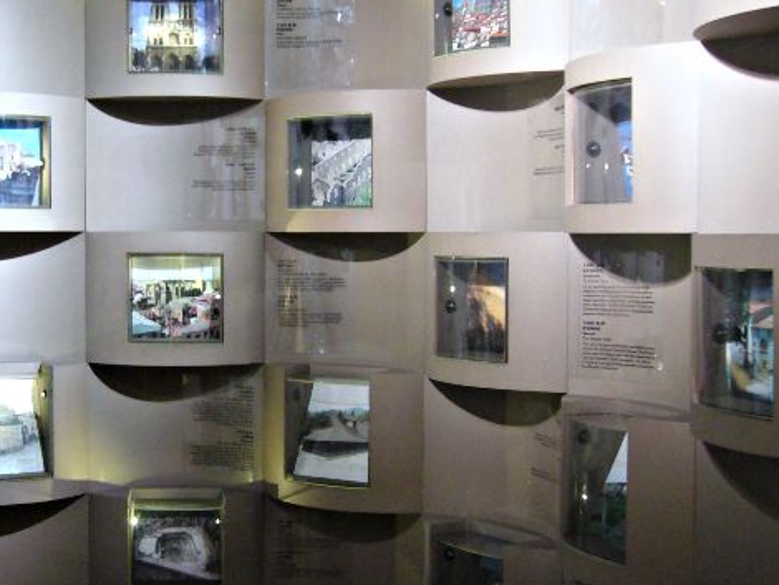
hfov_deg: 34.4
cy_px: 283
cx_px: 219
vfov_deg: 26.6
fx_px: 1238
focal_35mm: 55
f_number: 2.8
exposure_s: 1/8
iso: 200
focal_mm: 5.8
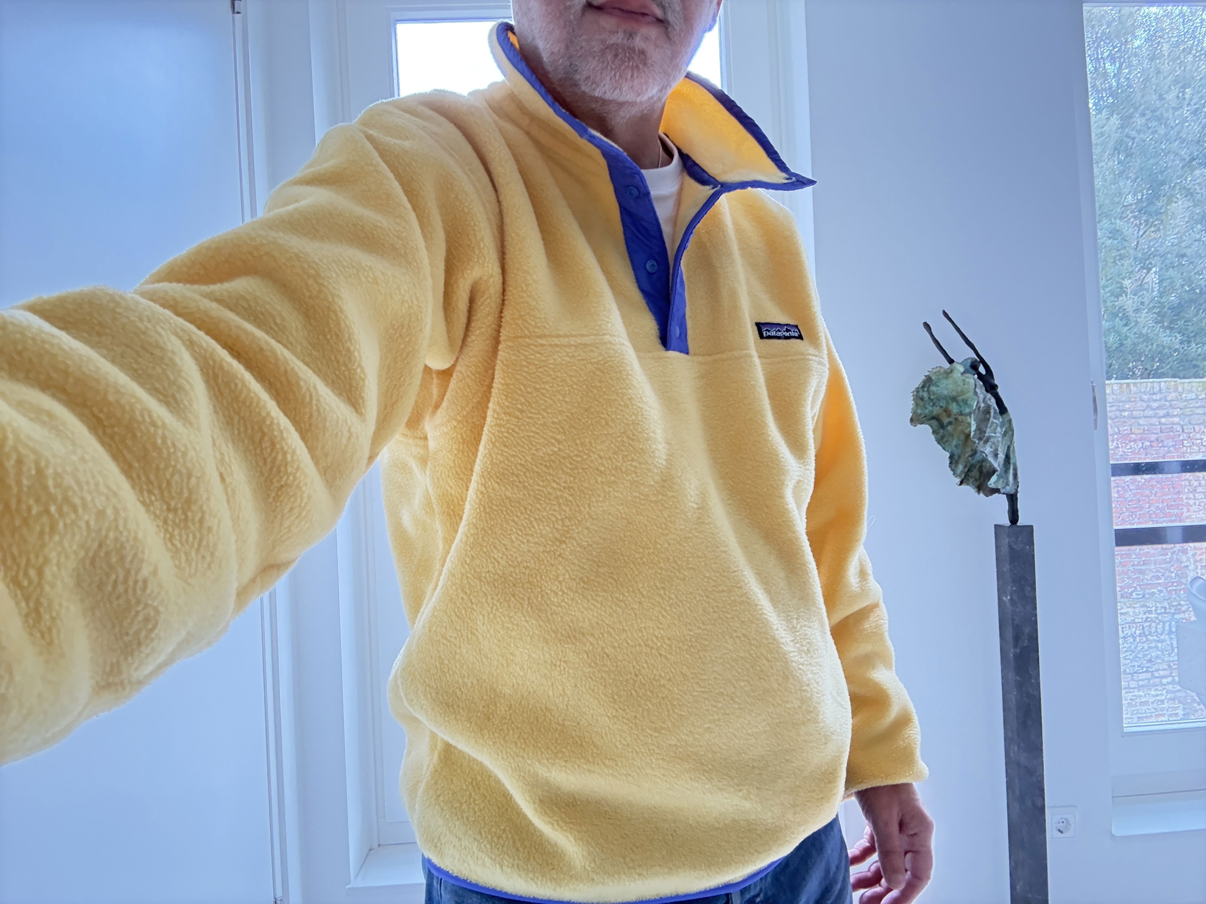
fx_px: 801
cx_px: 603
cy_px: 452
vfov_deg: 58.9
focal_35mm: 23
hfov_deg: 73.9
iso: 320
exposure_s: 1/45
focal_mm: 2.69
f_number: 1.9
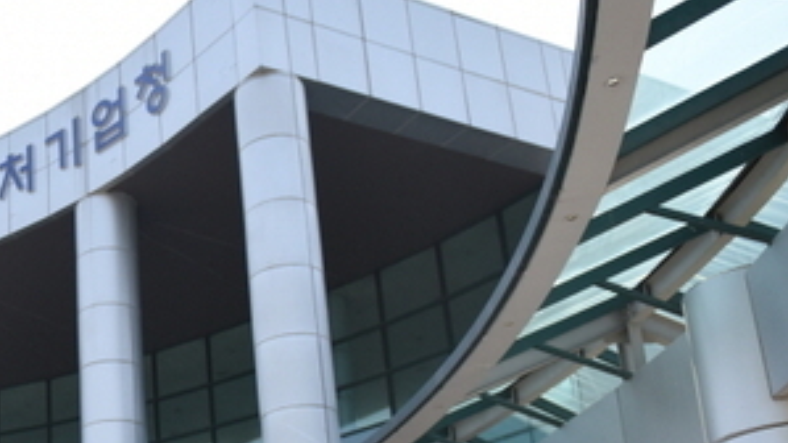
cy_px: 401
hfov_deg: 31.2
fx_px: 1295
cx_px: -13
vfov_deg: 19.1
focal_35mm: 62
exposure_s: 1/8000
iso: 800
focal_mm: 26
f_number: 2.8
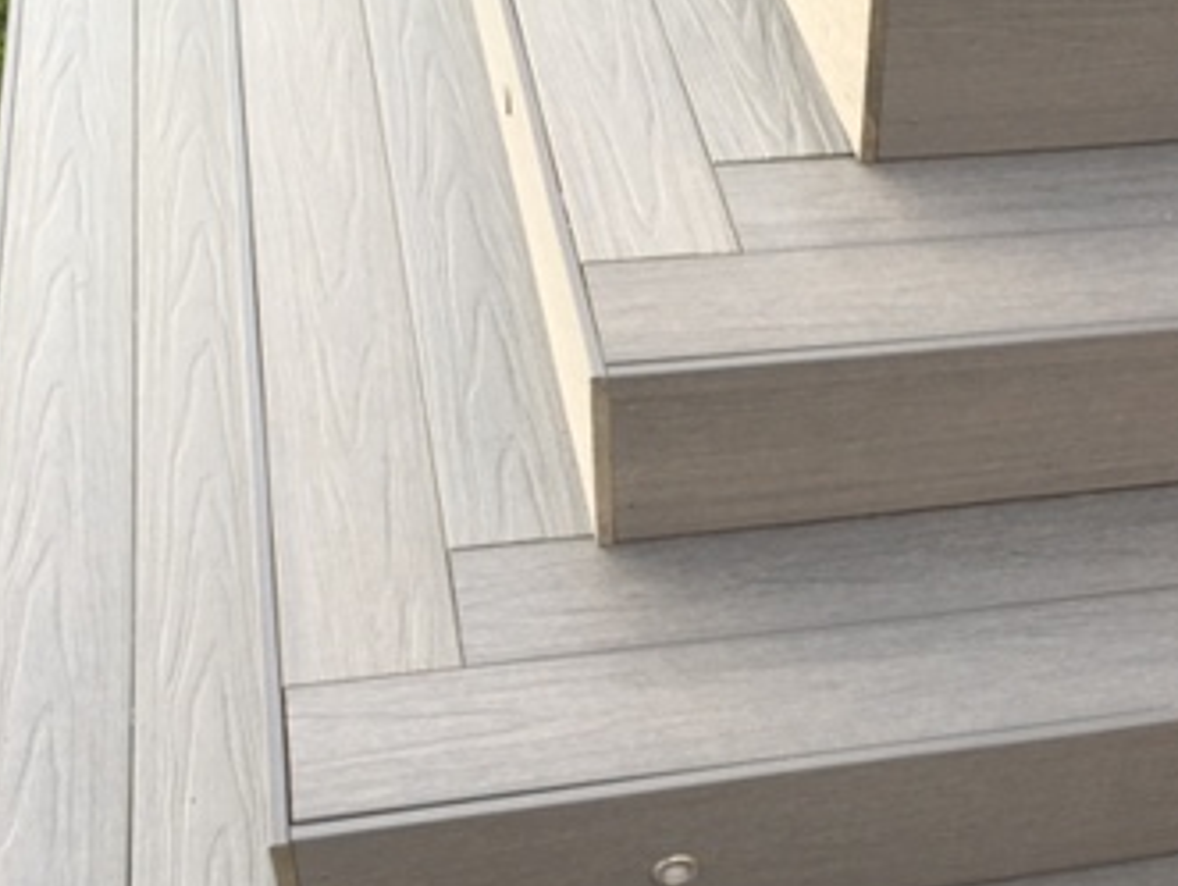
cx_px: 890
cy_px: 648
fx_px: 1908
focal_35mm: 56
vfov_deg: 25.9
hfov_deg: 33.6
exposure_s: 1/60
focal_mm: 4.15
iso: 40
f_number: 2.2
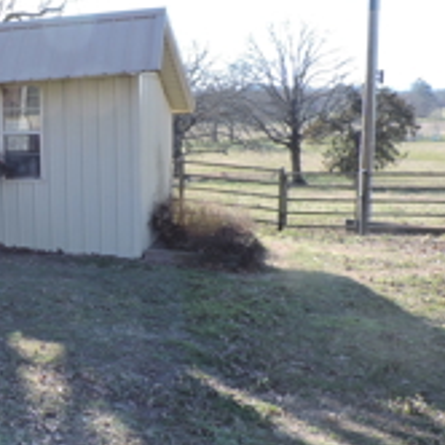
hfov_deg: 29.6
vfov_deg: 33.4
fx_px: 742
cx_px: -62
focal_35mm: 51
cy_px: 212
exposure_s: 1/320
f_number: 3
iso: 100
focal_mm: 4.3
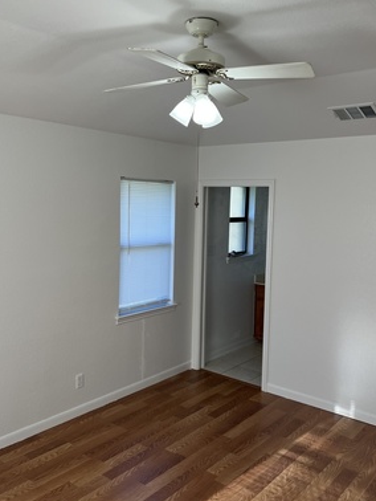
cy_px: 244
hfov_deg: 43.0
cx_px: 183
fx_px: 477
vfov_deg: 55.3
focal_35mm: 33
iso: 40
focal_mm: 5.7
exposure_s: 1/165
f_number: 1.5
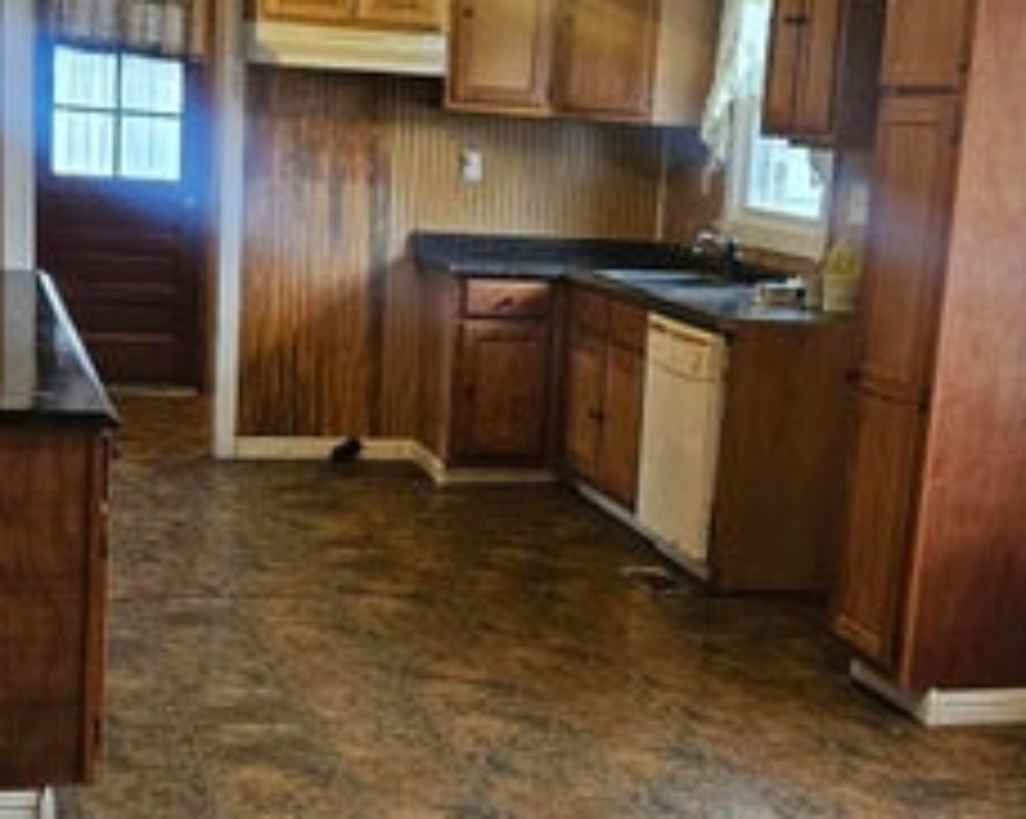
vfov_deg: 24.1
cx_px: 522
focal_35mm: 63
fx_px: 1911
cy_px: 526
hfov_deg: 30.0
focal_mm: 5.4
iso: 400
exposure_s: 1/120
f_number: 1.8
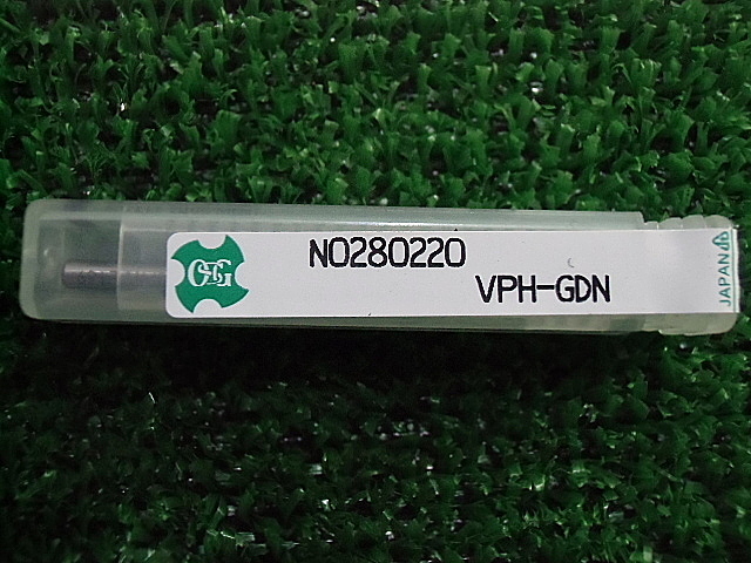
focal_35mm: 40
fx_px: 868
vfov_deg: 36.0
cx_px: 376
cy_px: 282
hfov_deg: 46.8
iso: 800
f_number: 4
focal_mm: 7.15
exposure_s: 1/100
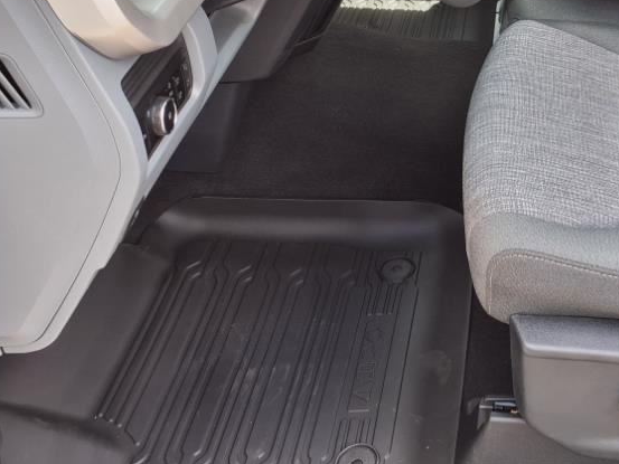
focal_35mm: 50
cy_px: 37
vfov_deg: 27.9
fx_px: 894
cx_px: 509
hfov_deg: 36.7
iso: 40
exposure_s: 1/179
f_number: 1.9
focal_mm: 3.58
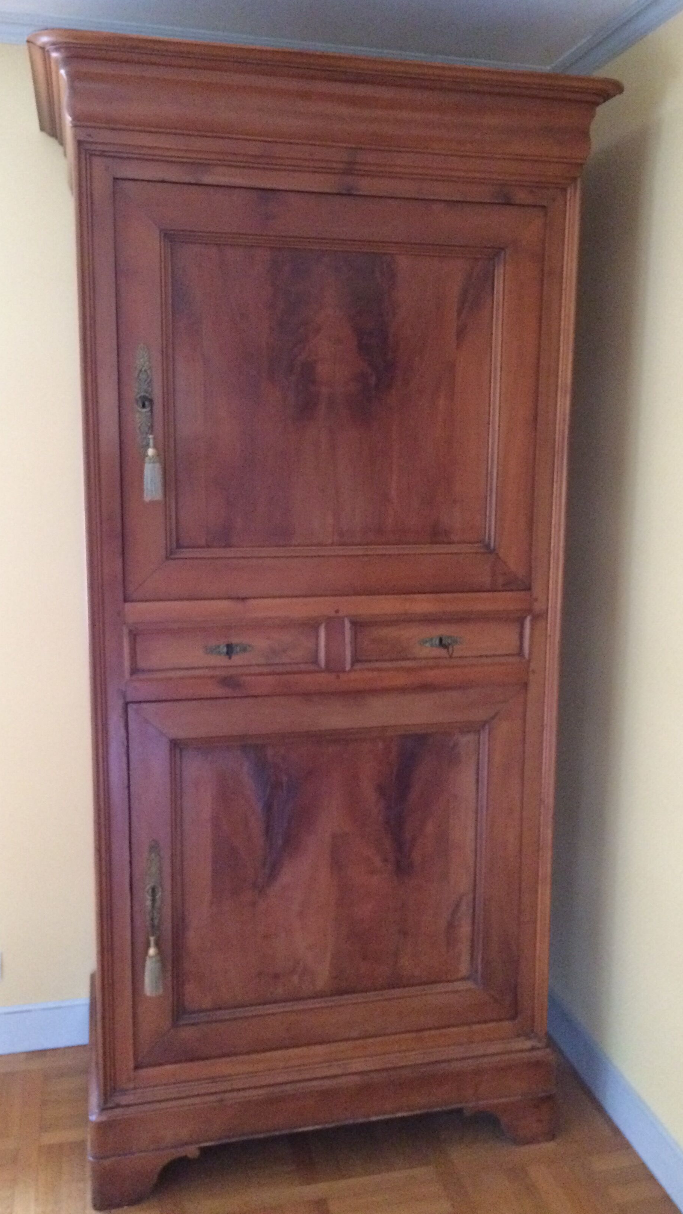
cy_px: 602
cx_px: 345
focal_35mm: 32
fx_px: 1030
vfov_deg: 61.0
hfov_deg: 36.7
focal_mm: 4.15
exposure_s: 1/17
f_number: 2.2
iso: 400
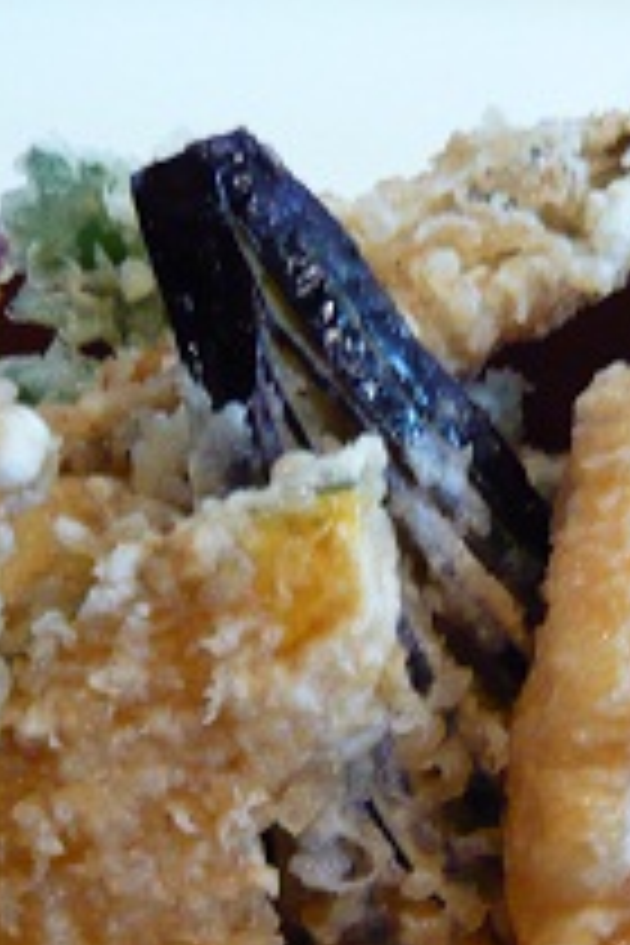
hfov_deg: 21.1
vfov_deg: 31.3
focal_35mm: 64
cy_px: 580
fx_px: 1680
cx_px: 475
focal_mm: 4.6
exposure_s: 1/8
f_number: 2.8
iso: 200
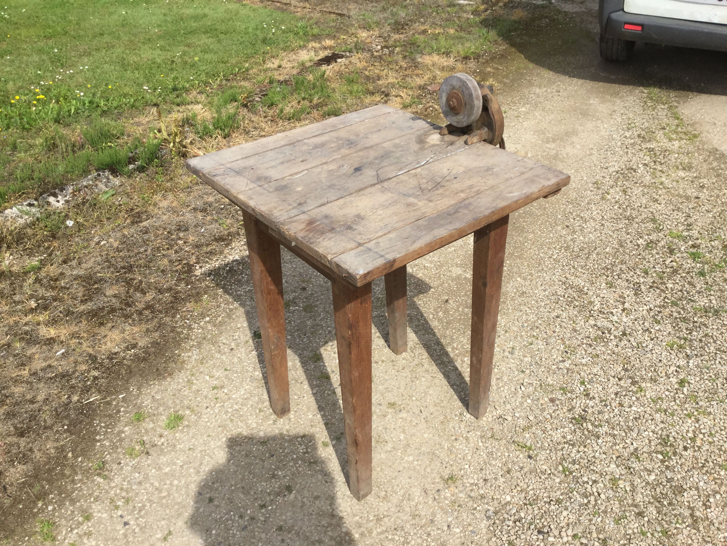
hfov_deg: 58.4
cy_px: 273
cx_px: 364
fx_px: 651
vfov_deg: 45.4
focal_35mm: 31
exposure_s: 1/1031
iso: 25
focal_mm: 3.3
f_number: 2.4
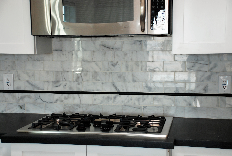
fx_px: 387
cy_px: 78
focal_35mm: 60
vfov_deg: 22.7
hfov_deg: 33.4
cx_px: 116
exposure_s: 1/50
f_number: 4.5
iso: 200
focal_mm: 40
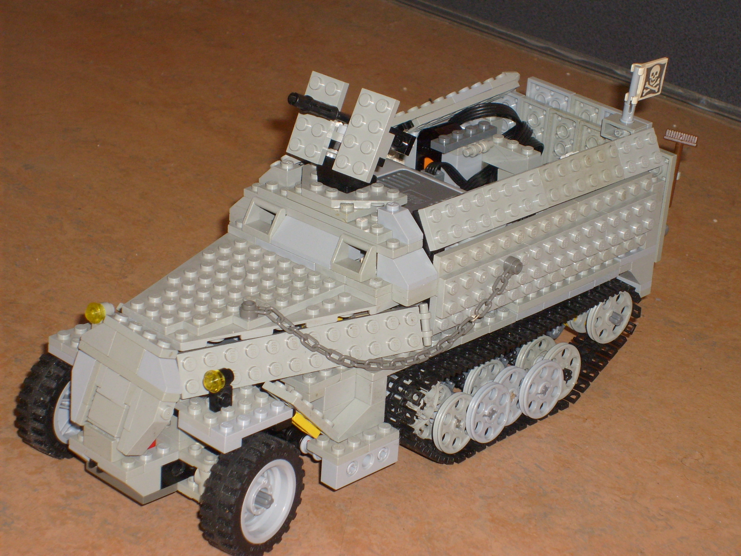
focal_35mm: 106
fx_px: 2269
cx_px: 370
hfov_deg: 18.5
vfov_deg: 14.0
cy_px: 278
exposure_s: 1/90
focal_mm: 17.4
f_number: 4.9
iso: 100
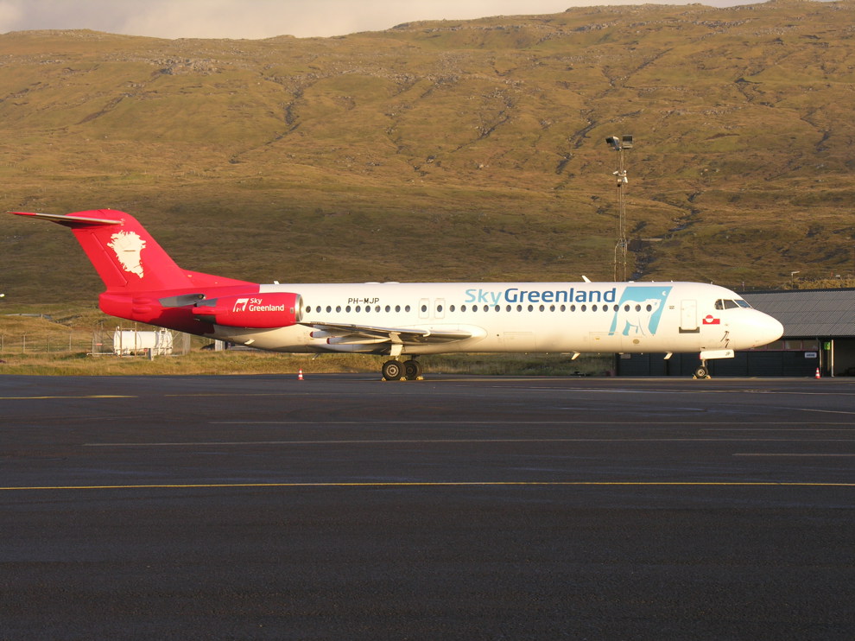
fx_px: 2568
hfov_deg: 18.9
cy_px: 320
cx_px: 428
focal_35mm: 104
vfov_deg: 14.2
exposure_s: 1/126
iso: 50
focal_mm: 26.5
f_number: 5.2
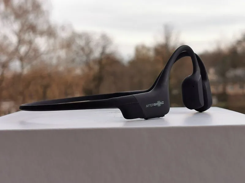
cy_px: 92
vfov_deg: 26.6
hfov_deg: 34.9
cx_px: 122
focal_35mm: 55
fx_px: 389
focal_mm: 5.56
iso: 50
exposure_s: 1/1139
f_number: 1.6
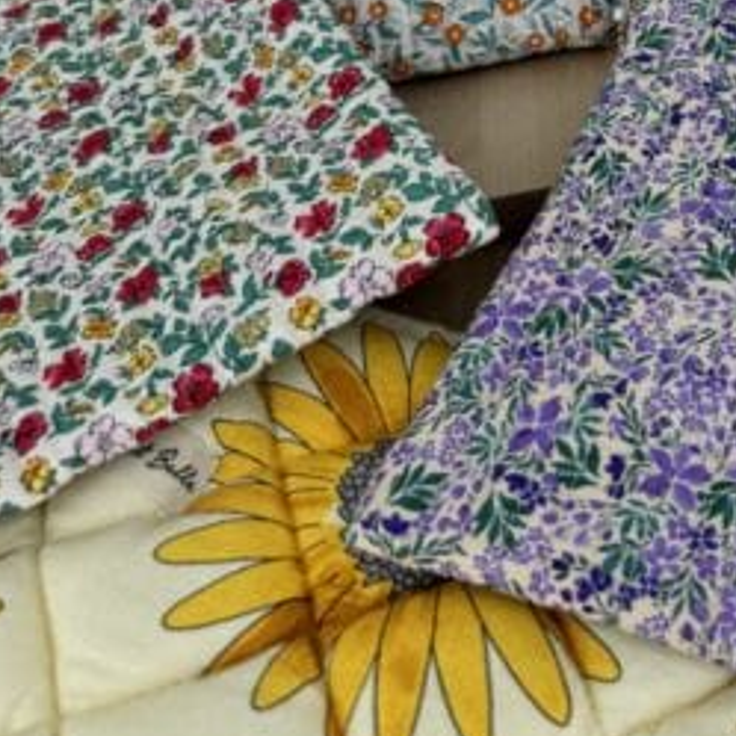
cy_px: -75
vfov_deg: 27.5
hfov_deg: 28.3
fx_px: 1371
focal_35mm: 57
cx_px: 727
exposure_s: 1/1560
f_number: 1.78
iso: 80
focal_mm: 6.76
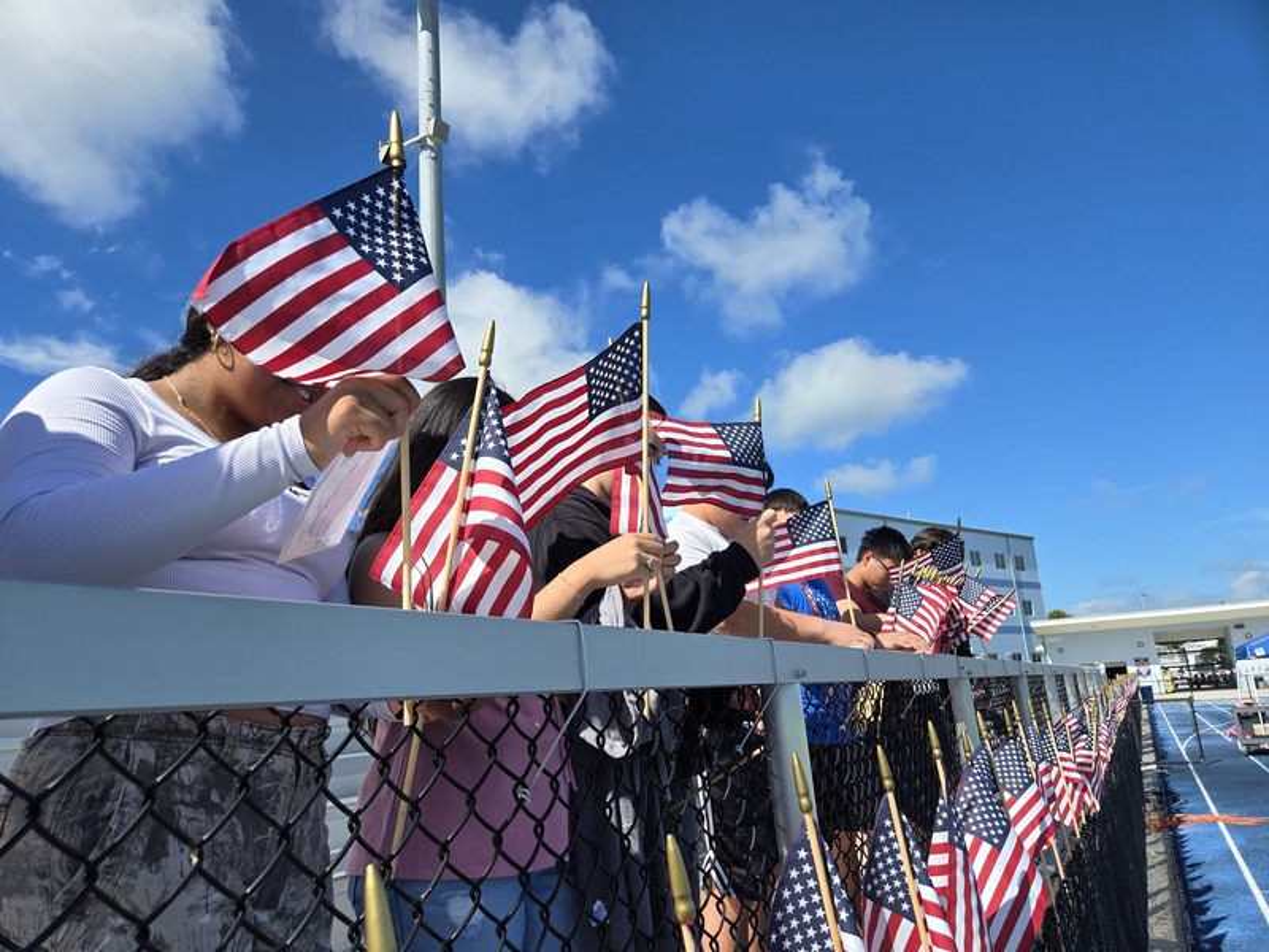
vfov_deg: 58.9
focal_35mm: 23
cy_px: 476
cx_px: 634
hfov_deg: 73.9
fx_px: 843
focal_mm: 5.4
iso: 25
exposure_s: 1/1704
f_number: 1.8
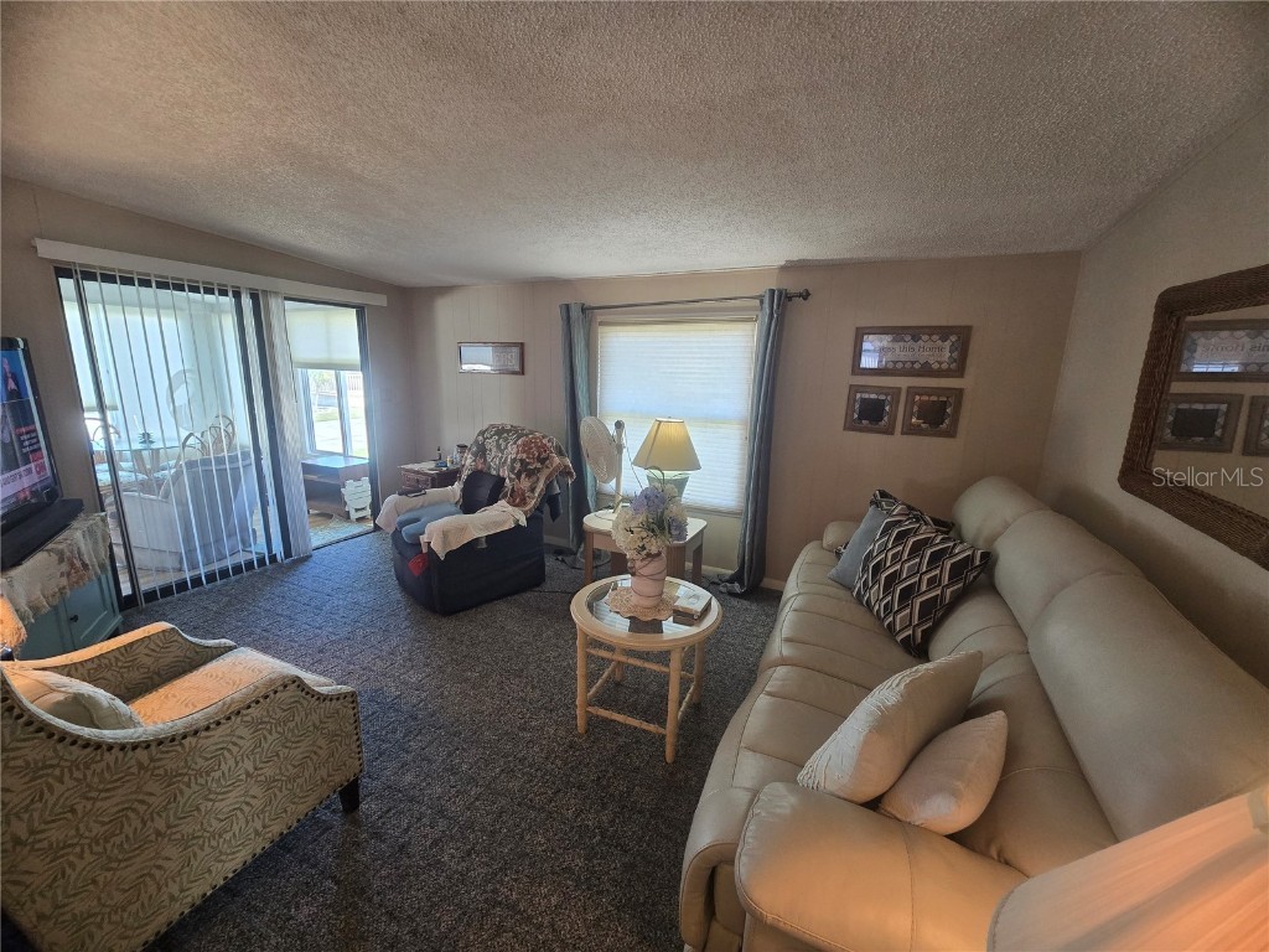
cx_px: 634
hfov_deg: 106.2
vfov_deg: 89.9
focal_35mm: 13
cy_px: 476
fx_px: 477
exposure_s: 1/60
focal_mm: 2.2
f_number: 2.2
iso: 200
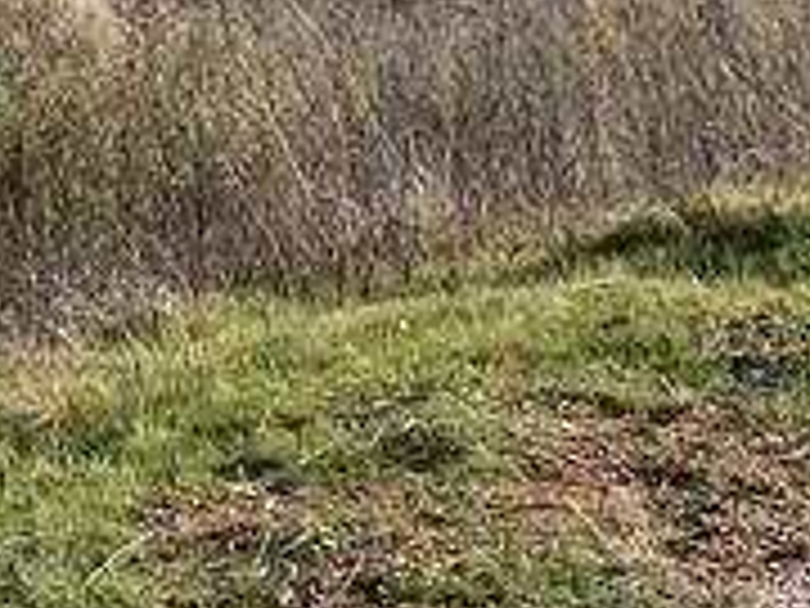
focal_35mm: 148
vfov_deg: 9.3
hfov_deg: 13.3
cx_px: 184
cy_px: -671
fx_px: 3463
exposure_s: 1/3610
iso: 32
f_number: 1.8
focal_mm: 4.25
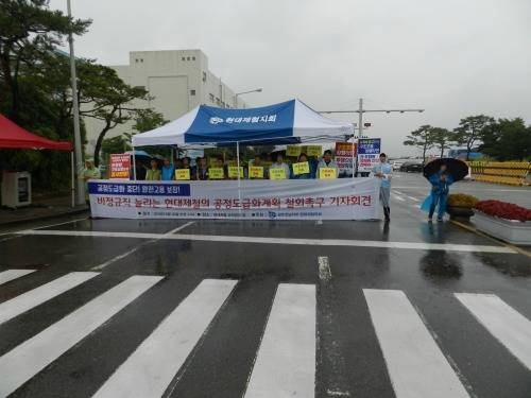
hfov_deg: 73.9
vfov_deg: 58.9
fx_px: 353
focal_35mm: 23
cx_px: 266
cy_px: 199
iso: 160
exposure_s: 1/250
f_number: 3.4
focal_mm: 4
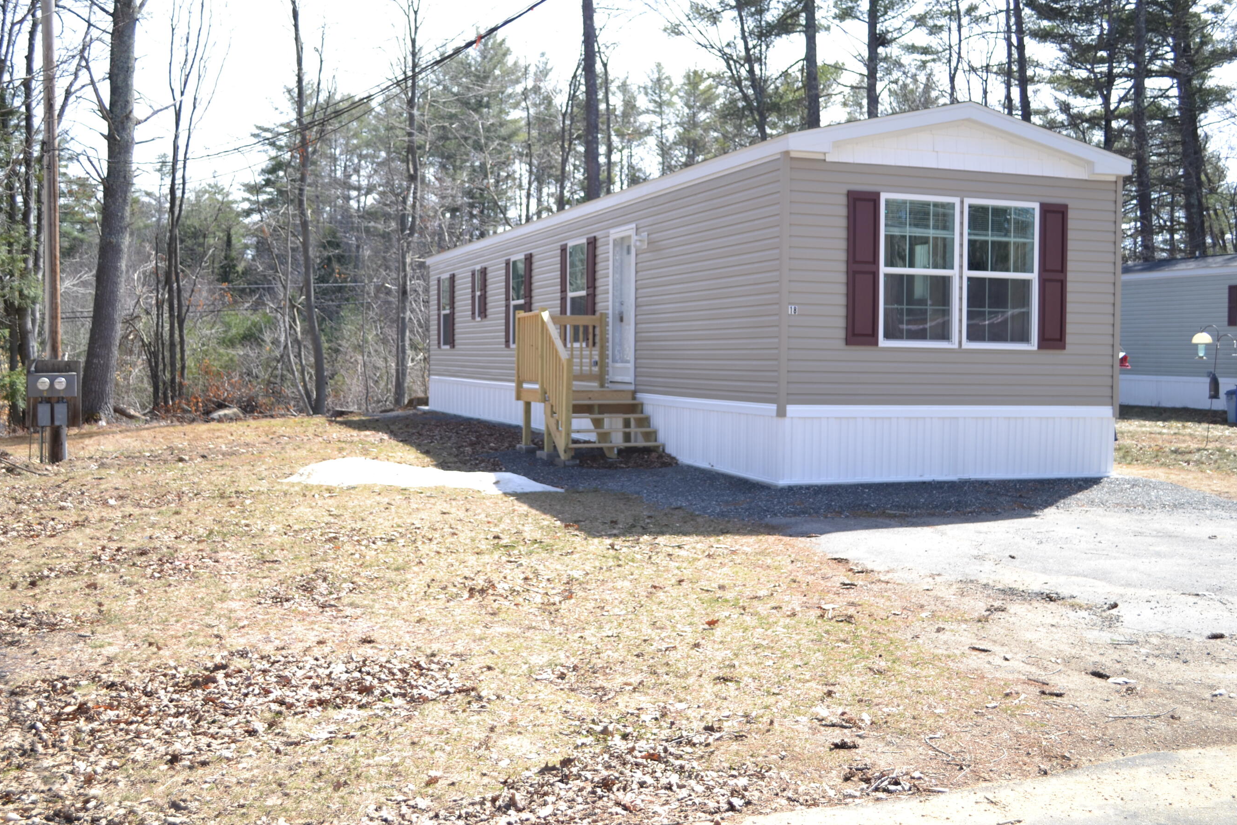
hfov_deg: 51.9
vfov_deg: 35.9
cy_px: 369
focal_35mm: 37
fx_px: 1271
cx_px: 607
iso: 100
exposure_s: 1/250
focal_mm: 22
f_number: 8
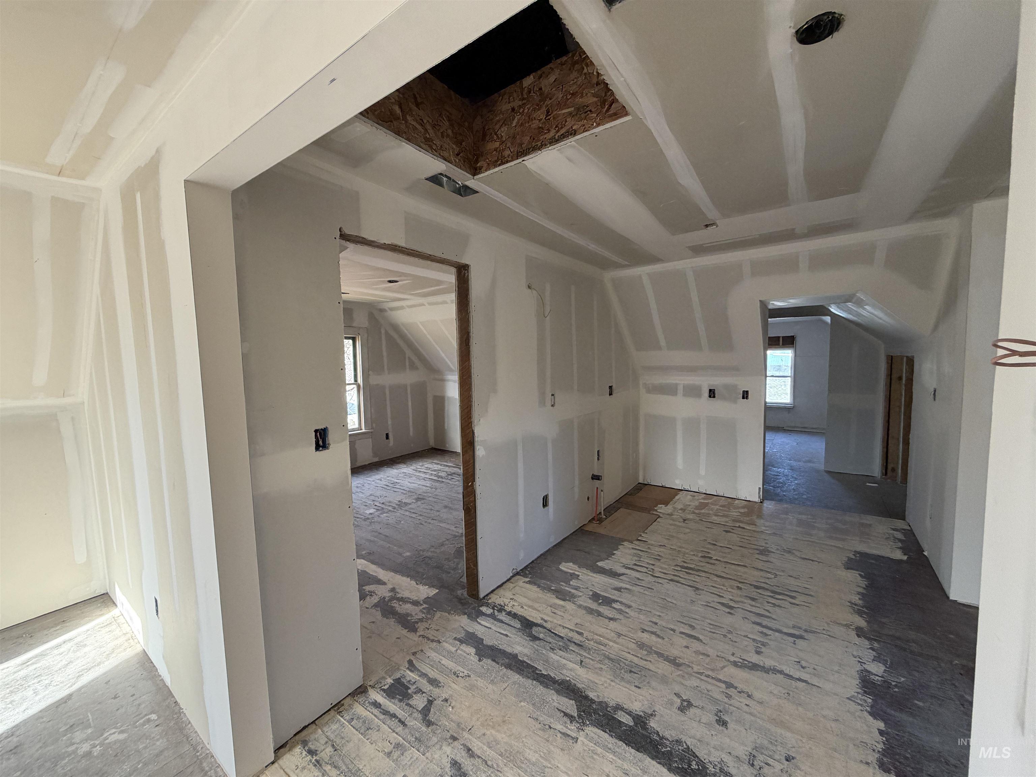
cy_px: 388
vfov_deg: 85.7
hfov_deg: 102.1
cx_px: 518
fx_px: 419
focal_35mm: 14
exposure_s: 1/121
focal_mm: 2.22
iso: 160
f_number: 2.2
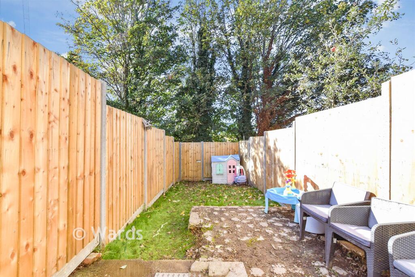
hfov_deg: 100.4
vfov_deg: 77.3
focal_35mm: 15
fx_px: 173
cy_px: 138
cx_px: 208
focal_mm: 10
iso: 320
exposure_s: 1/160
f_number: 8
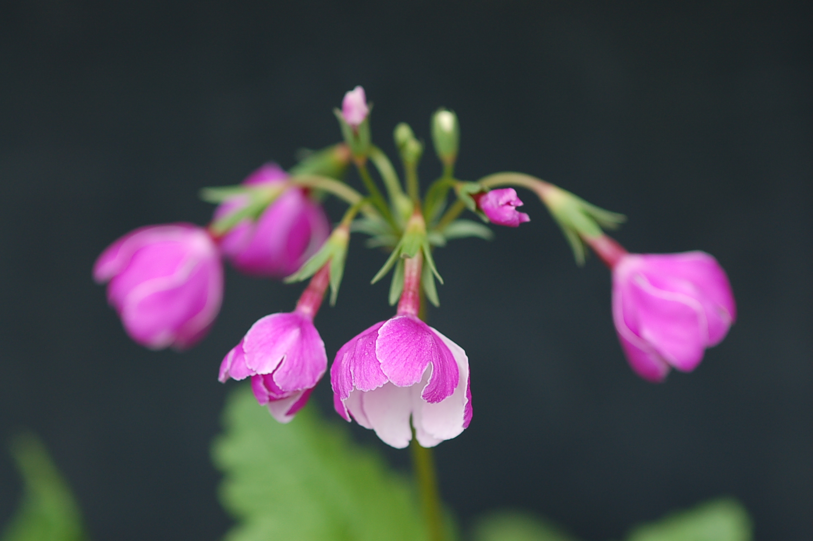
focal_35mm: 158
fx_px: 3554
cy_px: 270
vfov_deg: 8.7
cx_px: 406
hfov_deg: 13.1
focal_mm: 105
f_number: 4
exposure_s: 1/250
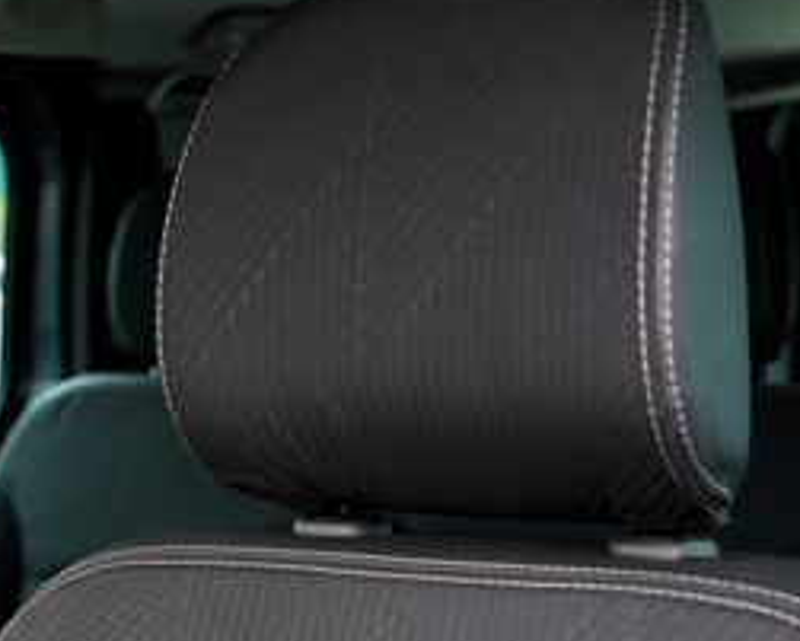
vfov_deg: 15.9
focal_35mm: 92
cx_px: 10
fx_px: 2179
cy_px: 812
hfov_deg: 20.2
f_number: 2.8
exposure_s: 1/30
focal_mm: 24
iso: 160
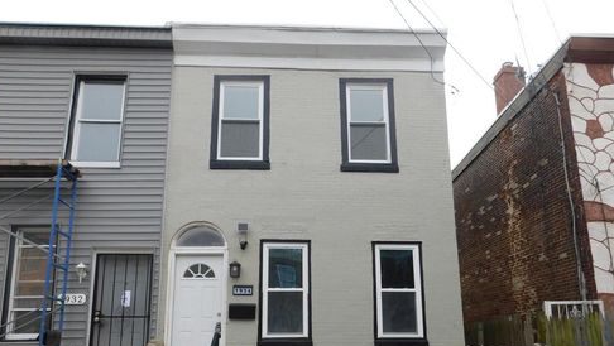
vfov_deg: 41.0
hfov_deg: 67.9
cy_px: 234
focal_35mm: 28
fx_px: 456
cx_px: 304
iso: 125
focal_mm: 4.5
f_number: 3.1
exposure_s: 1/640
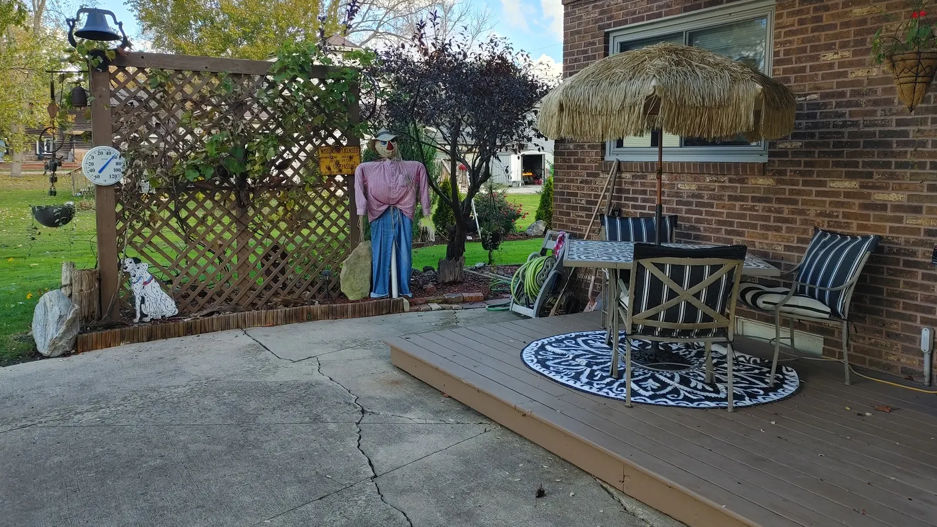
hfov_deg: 66.1
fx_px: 720
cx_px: 472
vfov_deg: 40.0
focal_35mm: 29
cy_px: 205
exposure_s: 1/215
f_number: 1.8
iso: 50
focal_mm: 5.58
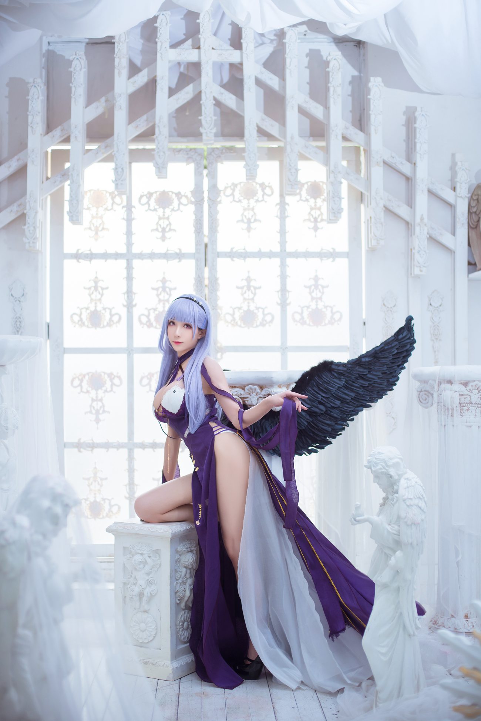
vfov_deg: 39.6
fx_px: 1001
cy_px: 360
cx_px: 240
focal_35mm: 50
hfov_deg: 27.0
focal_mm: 50
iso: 200
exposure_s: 1/200
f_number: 2.5
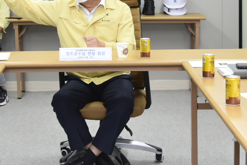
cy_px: -3
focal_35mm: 105
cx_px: 90
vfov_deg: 12.9
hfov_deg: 19.4
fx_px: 720
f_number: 4
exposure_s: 1/125
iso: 800
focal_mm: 38
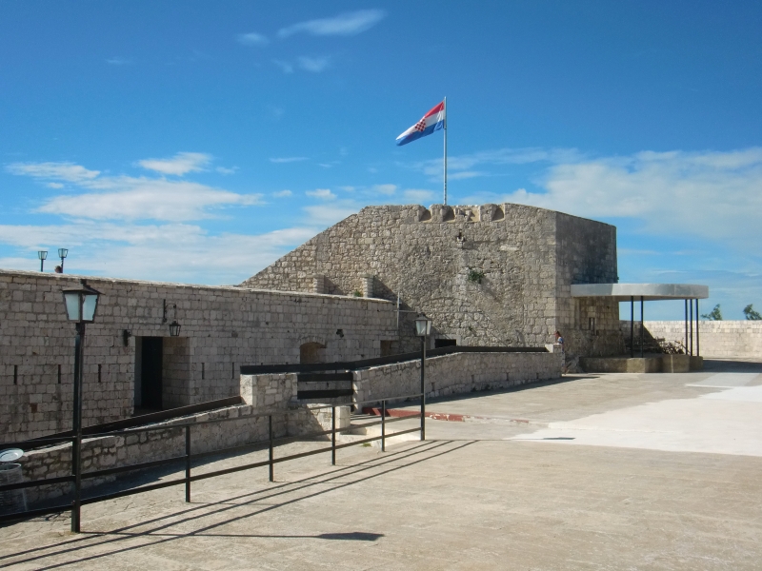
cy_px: 286
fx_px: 836
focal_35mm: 38
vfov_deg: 37.7
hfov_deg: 49.0
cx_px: 381
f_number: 8.9
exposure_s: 1/320
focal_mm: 6.66
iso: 100
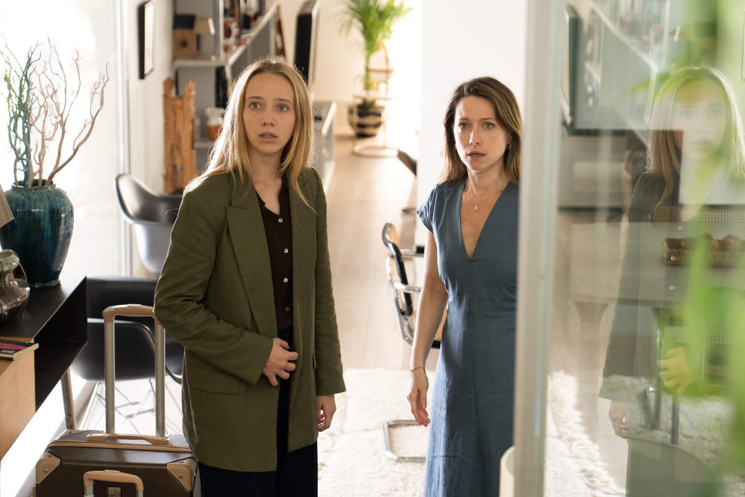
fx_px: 1821
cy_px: 248
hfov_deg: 23.1
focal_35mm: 88
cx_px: 372
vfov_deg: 15.5
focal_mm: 59
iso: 1000
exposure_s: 1/100
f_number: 2.8
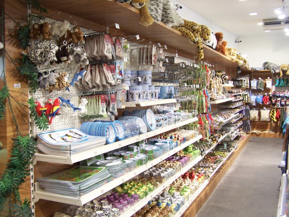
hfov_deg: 49.0
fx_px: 317
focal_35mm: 38
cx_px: 144
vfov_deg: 37.7
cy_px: 108
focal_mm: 6.3
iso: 140
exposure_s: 1/13
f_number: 2.8
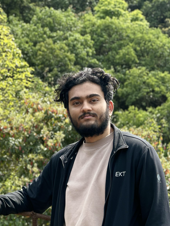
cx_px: 92
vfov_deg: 14.9
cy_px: 177
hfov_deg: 11.2
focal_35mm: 132
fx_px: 864
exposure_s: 1/121
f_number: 2.8
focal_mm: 9
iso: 25
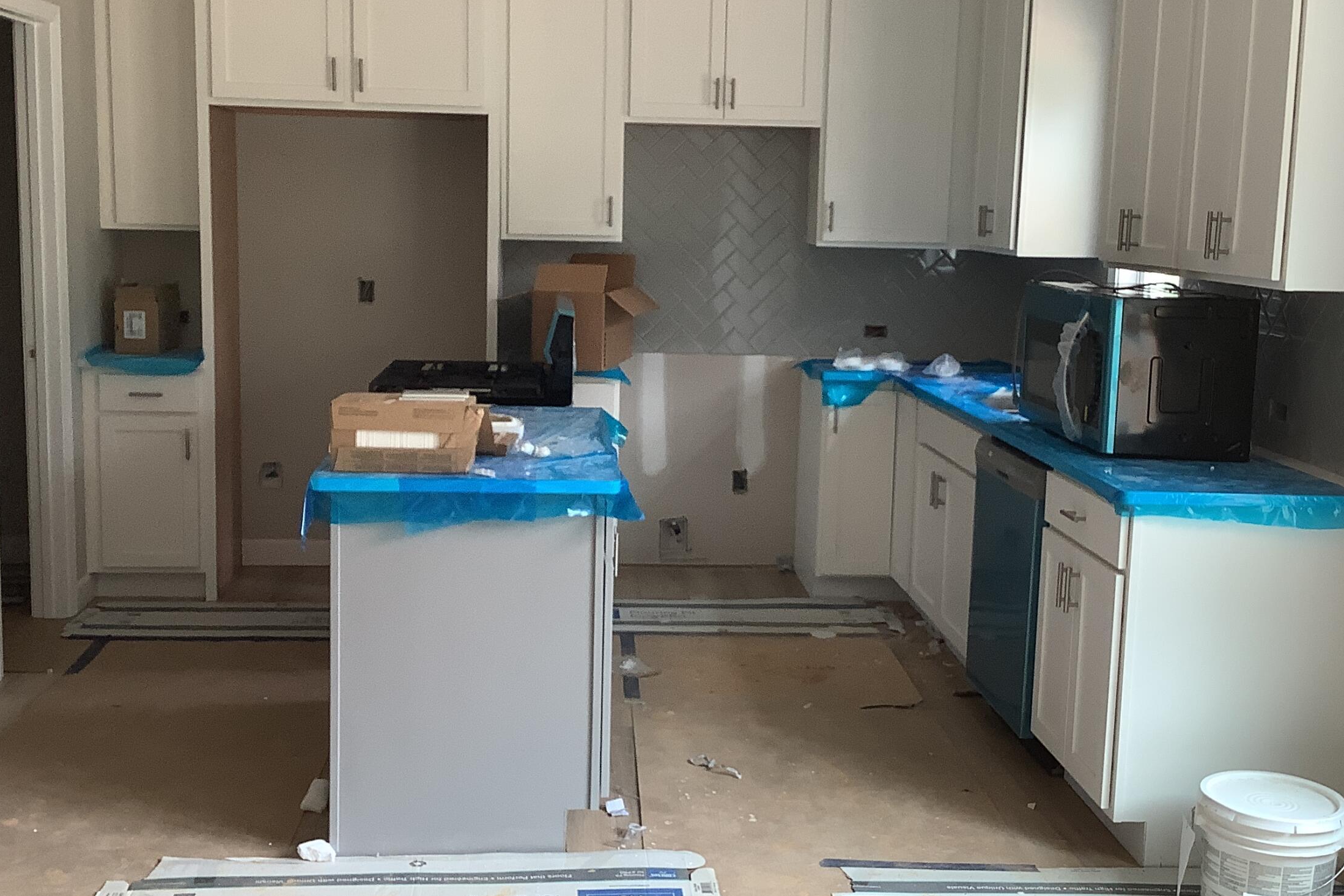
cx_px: 670
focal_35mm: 44
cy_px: 439
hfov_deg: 44.5
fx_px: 1643
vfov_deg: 30.5
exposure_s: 1/50
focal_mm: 3.3
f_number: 2.4
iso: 50
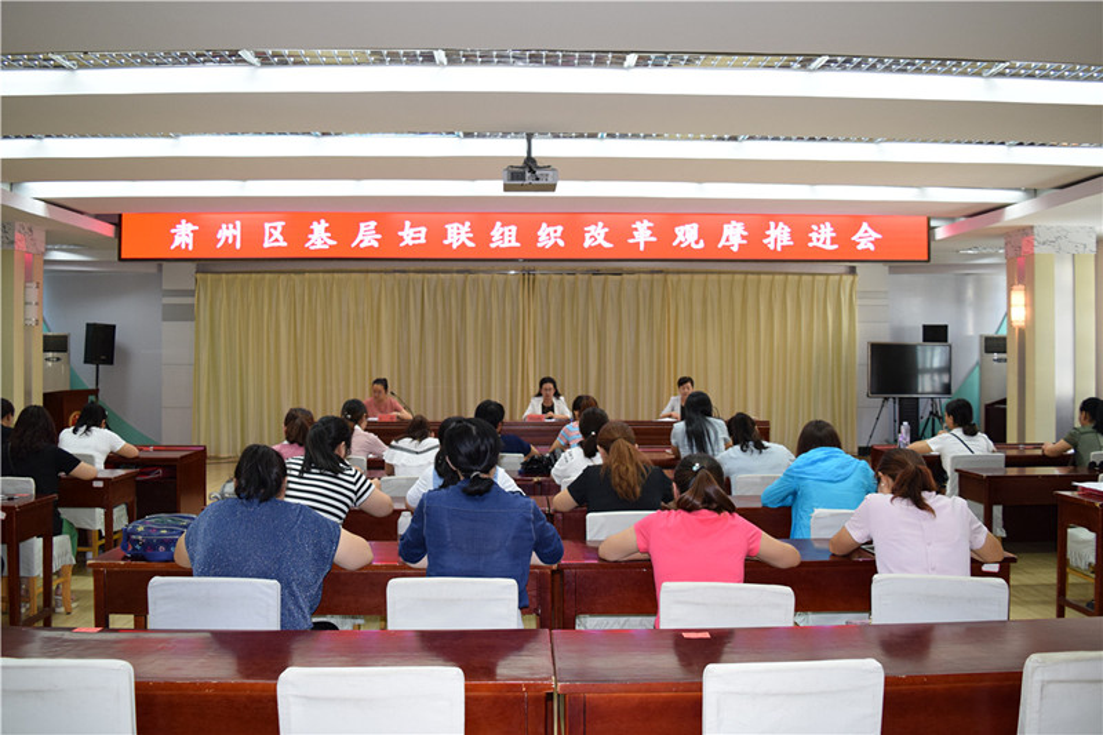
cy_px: 368
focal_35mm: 30
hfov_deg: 61.9
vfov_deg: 43.6
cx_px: 552
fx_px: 919
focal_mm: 20
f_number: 5
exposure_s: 1/100
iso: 800
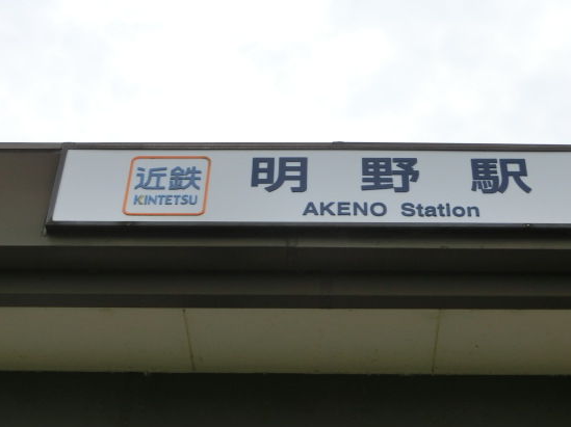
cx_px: 330
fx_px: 1154
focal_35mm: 70
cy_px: 183
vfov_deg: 21.0
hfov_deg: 27.8
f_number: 5
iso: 80
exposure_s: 1/1000
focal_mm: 10.7
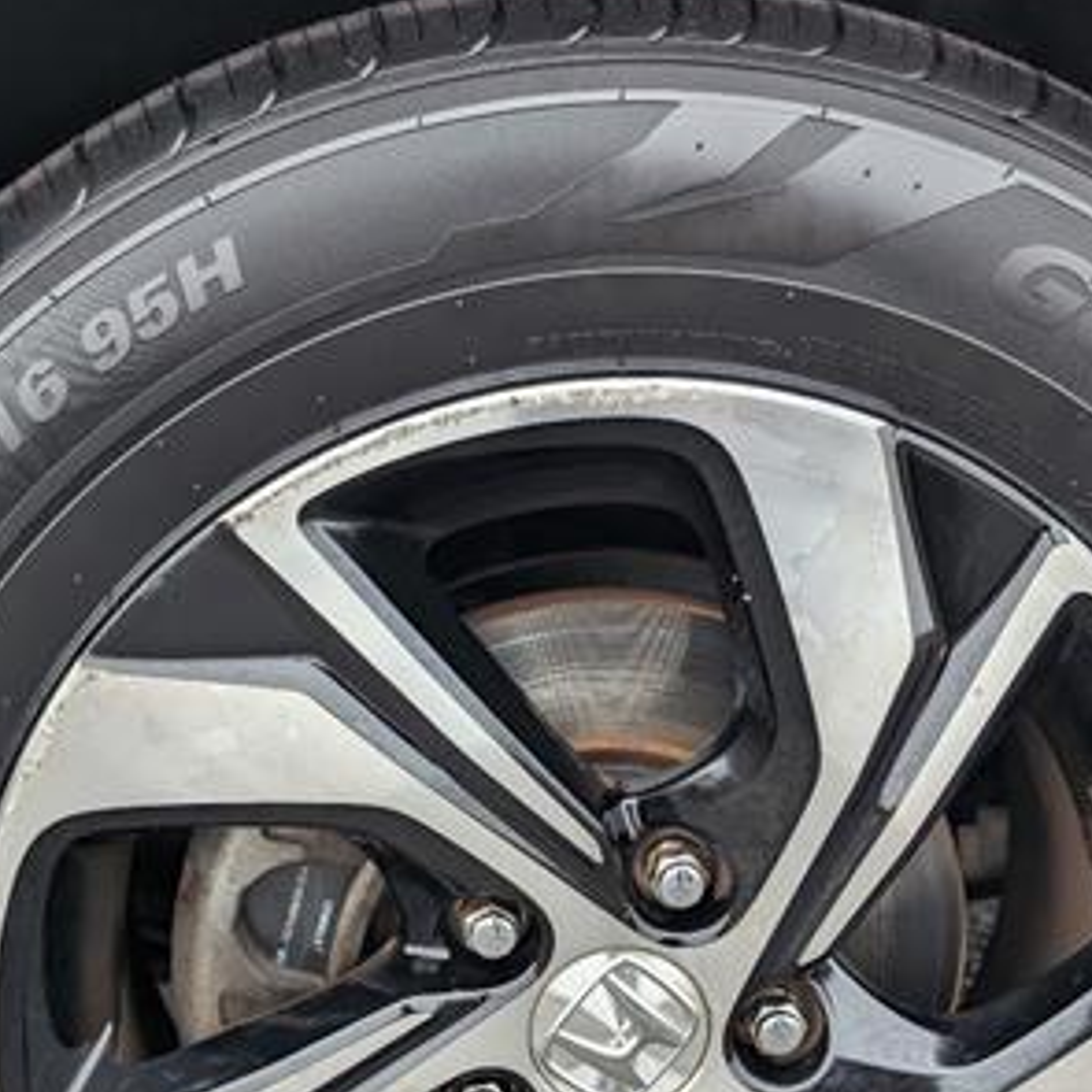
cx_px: 515
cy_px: 840
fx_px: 1642
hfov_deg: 36.8
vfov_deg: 35.8
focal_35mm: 46
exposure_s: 1/250
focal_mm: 6.9
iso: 37
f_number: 1.68
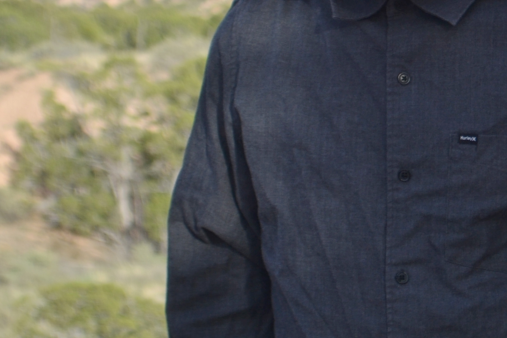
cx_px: 516
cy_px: -134
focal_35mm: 240
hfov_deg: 8.5
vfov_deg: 5.7
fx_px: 3379
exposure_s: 1/200
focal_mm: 52
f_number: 7.1
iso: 100
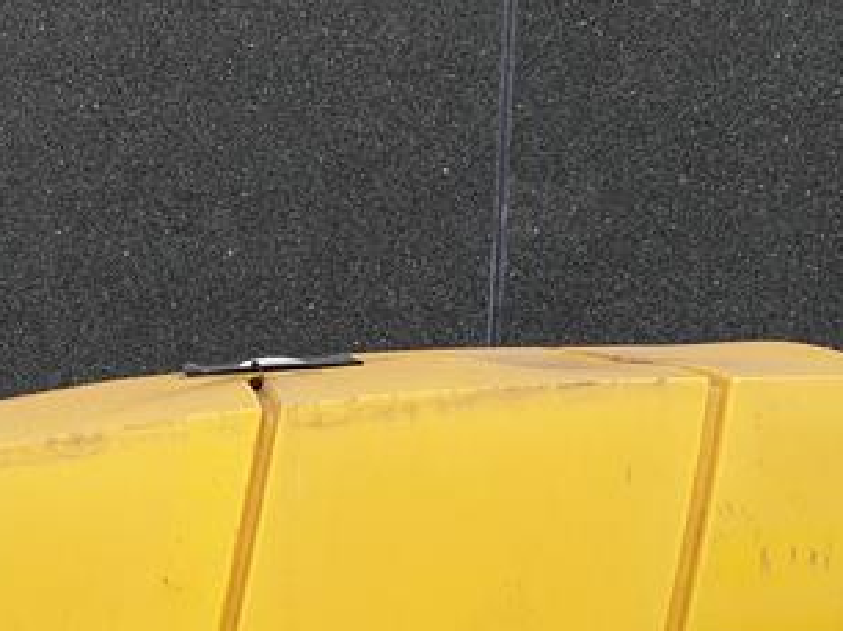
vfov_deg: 20.0
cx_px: 14
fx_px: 1655
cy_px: 796
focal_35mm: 68
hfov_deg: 27.1
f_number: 2.4
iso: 50
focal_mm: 4.3
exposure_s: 1/361
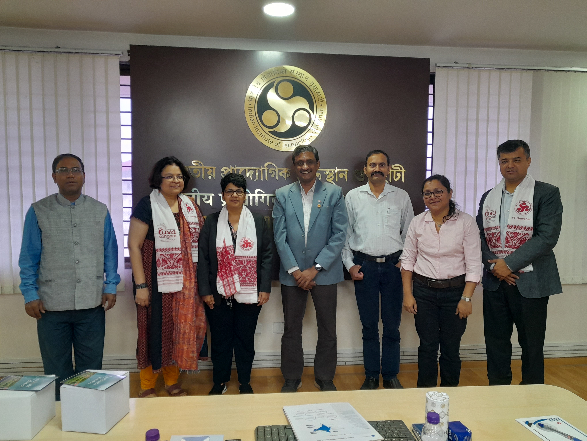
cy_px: 220
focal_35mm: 27
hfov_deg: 65.3
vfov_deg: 51.4
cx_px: 294
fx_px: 458
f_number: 1.8
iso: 200
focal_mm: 4
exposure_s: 1/50
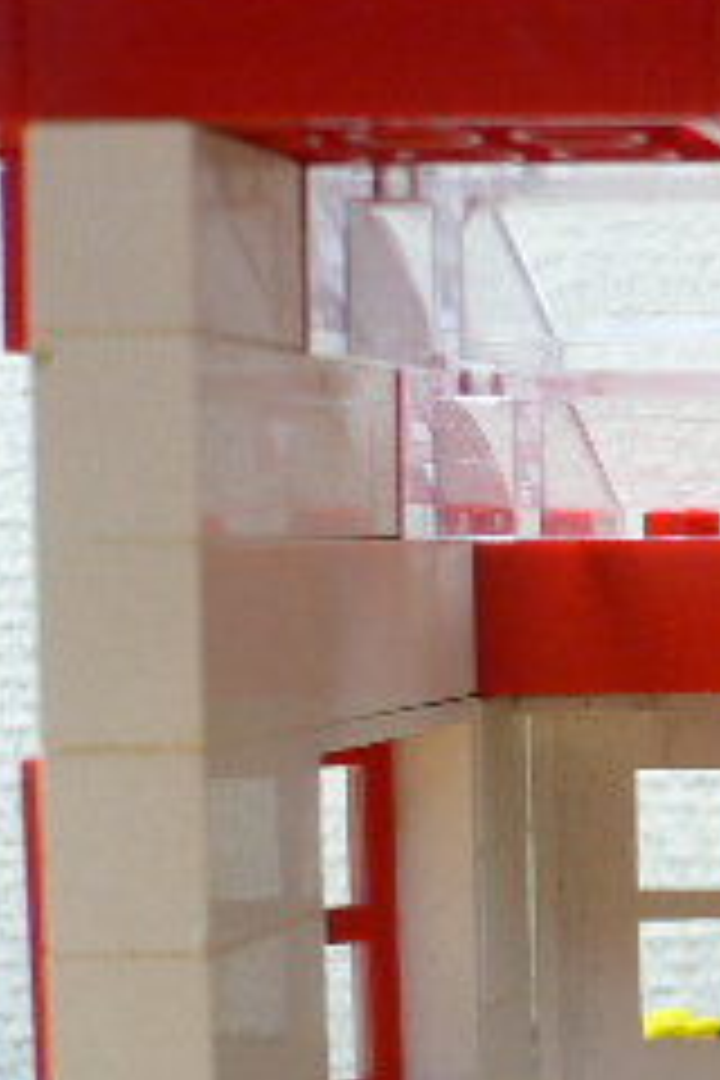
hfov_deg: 12.6
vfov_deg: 20.9
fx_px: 2910
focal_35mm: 97
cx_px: 1359
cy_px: 760
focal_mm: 5.8
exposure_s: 1/30
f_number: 2.8
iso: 100
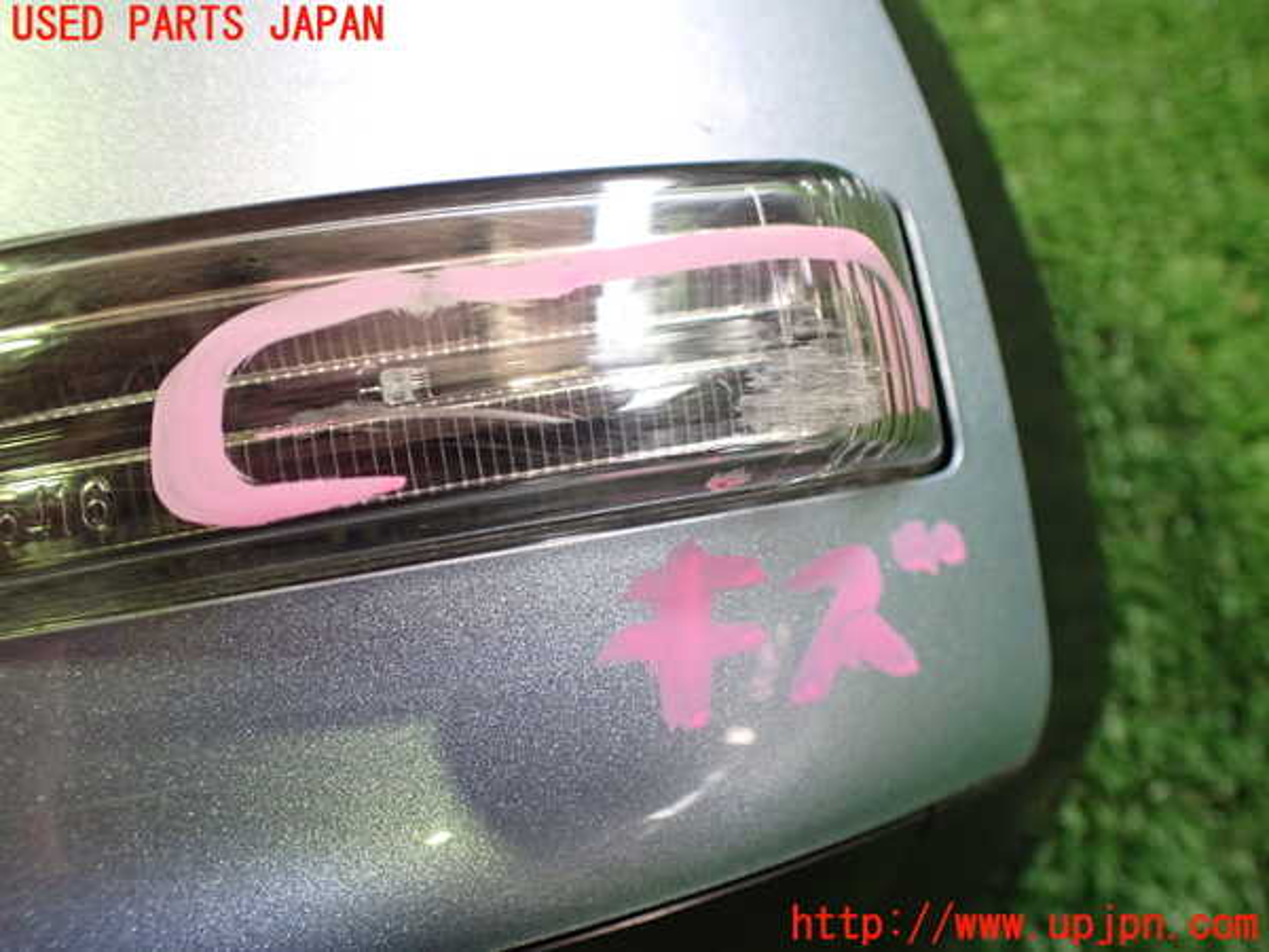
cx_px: 634
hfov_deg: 60.0
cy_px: 476
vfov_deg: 46.8
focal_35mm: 30
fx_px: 1100
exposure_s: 1/80
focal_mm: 5.4
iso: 800
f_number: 2.3
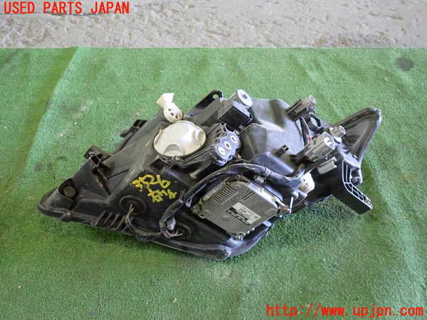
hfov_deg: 63.4
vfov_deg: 49.7
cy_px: 160
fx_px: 345
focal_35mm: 28
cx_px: 214
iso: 640
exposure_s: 1/30
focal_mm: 5.05
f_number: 2.2
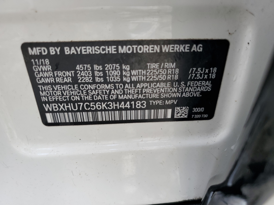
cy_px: 102
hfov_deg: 67.3
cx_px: 137
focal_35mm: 26
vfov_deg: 53.1
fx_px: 206
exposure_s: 1/238
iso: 50
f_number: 1.5
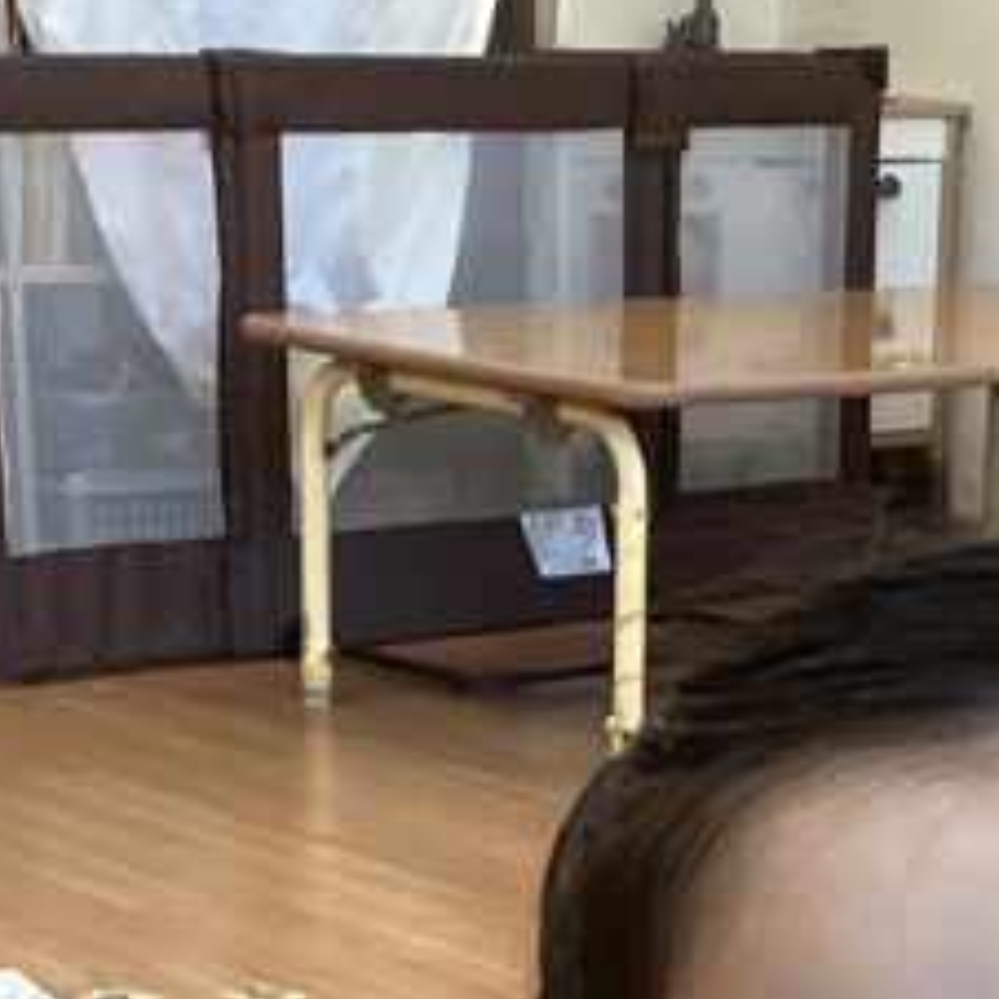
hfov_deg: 14.3
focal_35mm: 121
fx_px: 3951
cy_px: 2113
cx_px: 902
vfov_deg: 12.4
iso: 80
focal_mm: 3.3
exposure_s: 1/60
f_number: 2.4
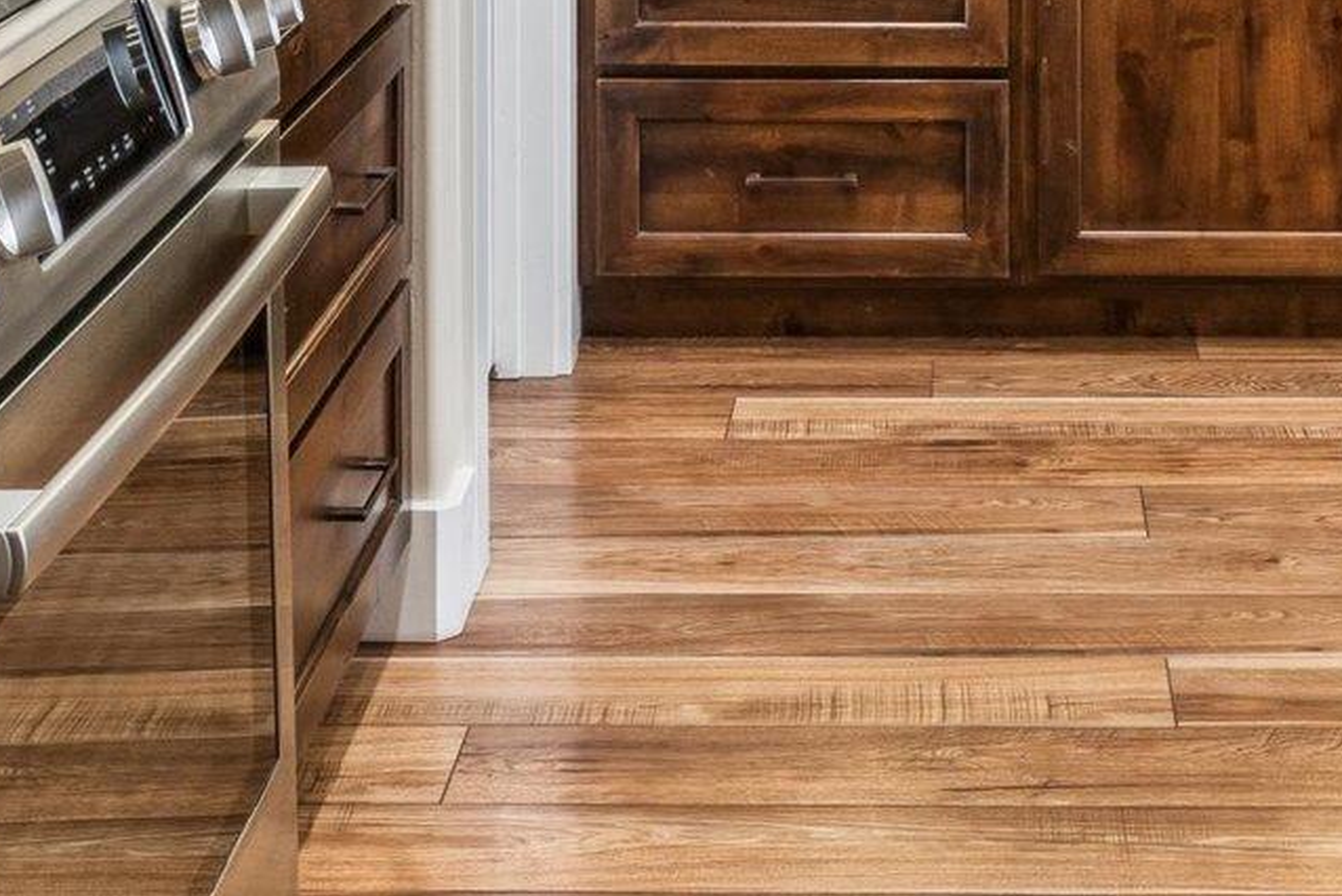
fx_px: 2889
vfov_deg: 15.8
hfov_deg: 26.0
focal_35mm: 77
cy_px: -549
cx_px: 915
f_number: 13
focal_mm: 16.1
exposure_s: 1/6
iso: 400
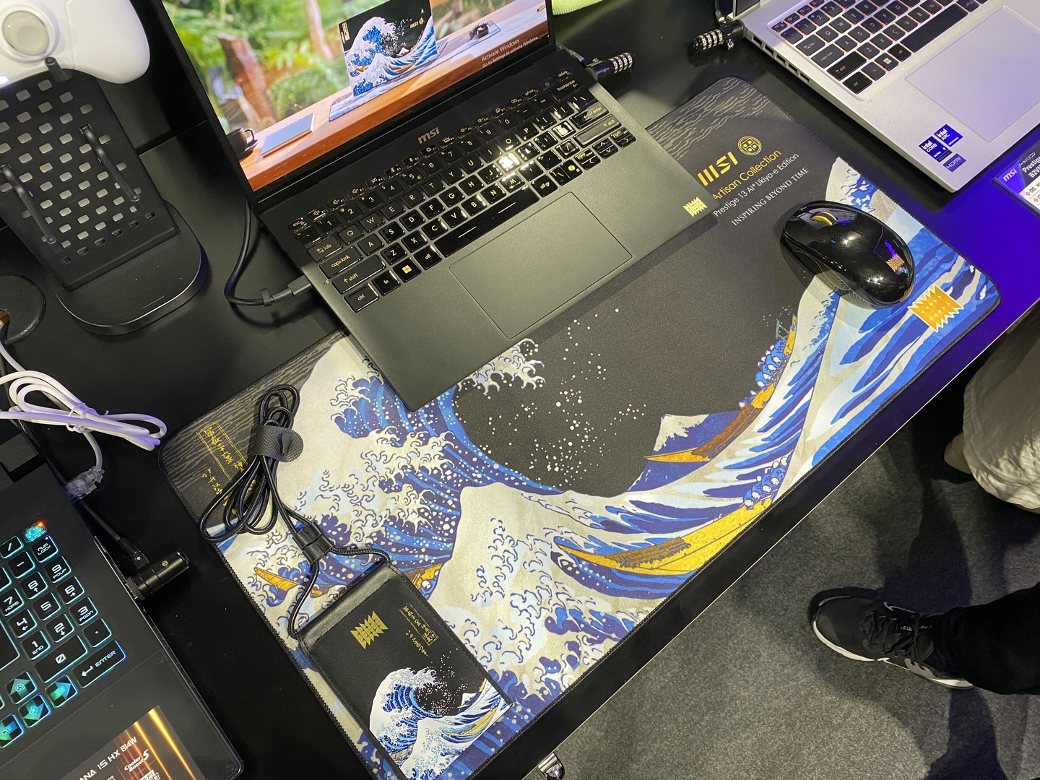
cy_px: 390
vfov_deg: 53.1
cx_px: 520
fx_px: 781
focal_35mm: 26
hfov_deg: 67.3
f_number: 1.8
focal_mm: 4.25
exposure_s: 1/50
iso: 100
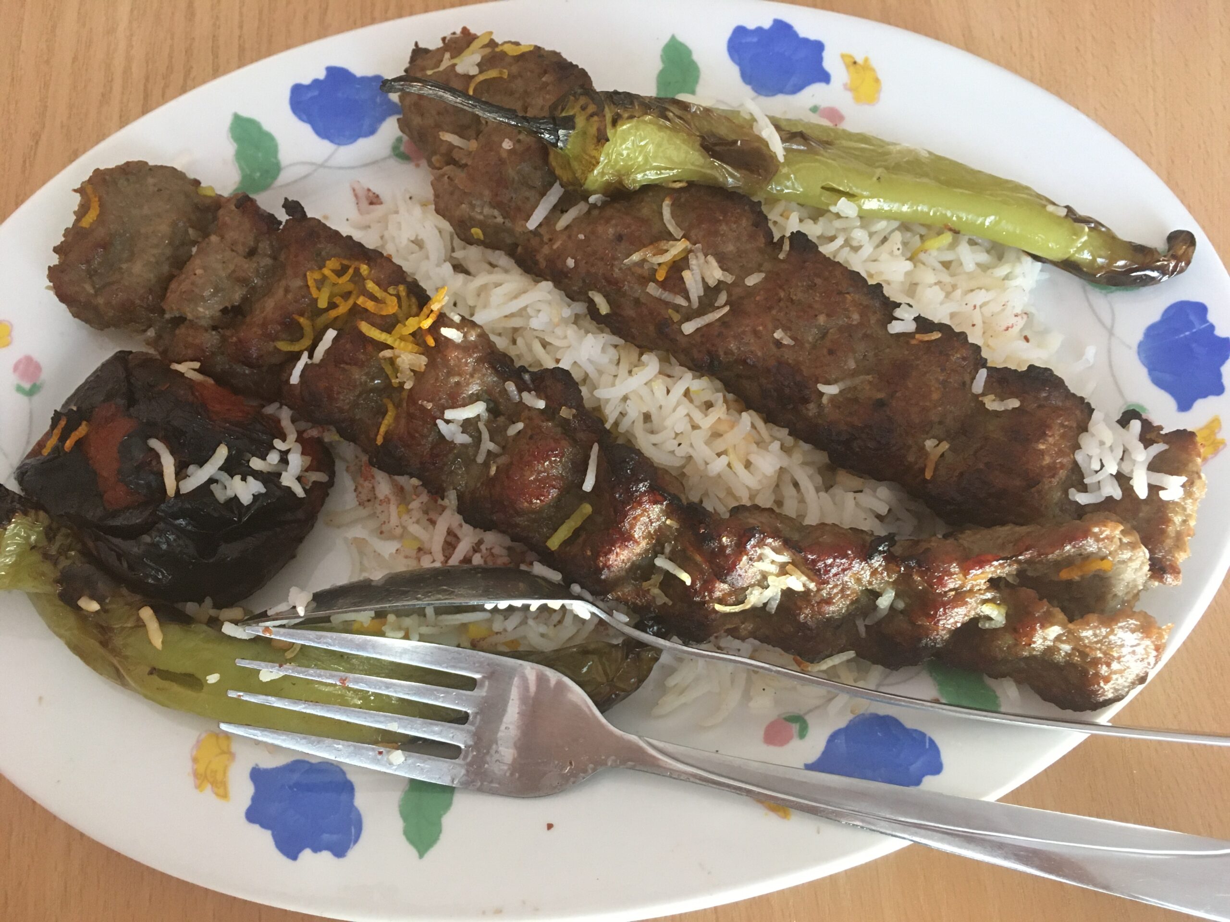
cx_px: 615
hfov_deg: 61.7
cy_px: 461
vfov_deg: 48.2
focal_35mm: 29
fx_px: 1030
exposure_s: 1/33
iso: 200
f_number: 2.2
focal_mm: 4.15
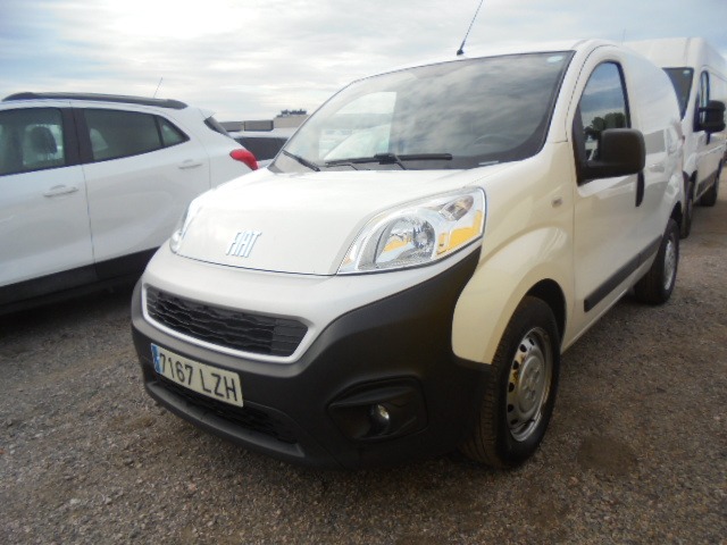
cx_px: 364
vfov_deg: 53.1
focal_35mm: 26
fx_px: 546
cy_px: 272
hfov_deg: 67.3
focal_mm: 4.6
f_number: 3.5
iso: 100
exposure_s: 1/500
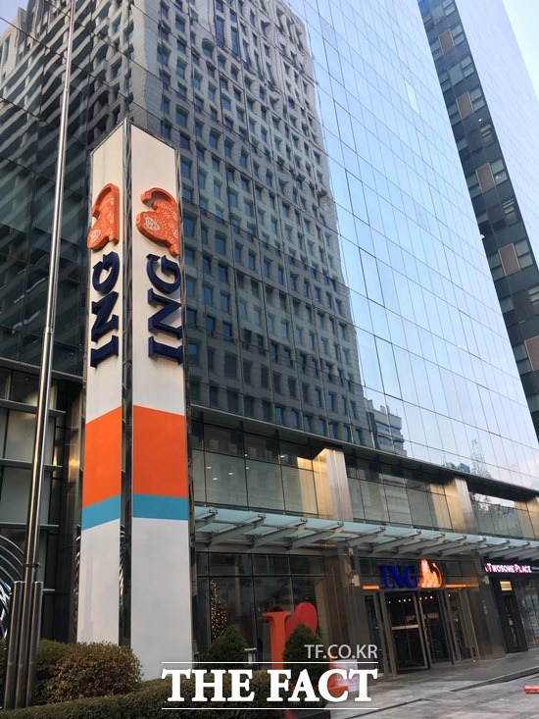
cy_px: 360
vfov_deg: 61.7
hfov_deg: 48.2
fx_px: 602
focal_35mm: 29
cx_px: 270
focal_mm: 4.15
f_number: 2.2
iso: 40
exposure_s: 1/120
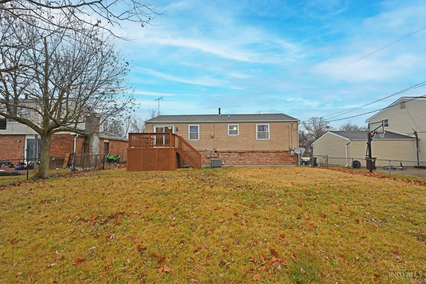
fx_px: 183
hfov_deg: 98.5
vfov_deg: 75.5
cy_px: 142
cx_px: 213
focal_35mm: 16
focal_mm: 15.5
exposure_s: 1/250
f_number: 13
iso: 1000
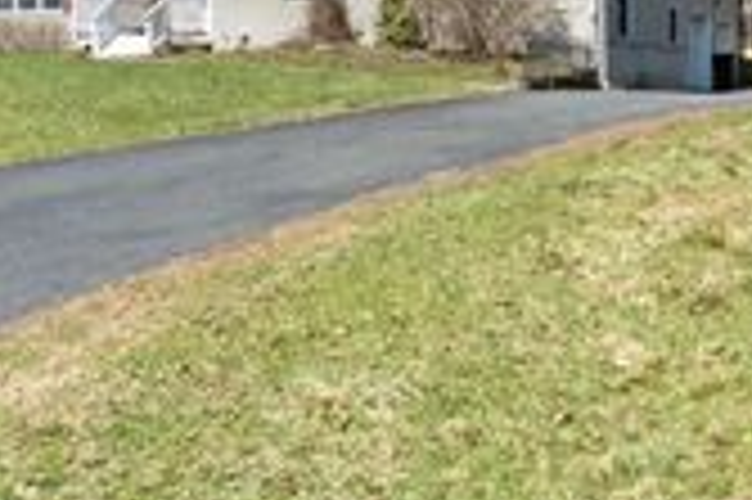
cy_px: 92
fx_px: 1002
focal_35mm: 48
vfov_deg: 27.4
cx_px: 612
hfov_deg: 39.4
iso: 400
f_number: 22
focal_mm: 16
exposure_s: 1/50
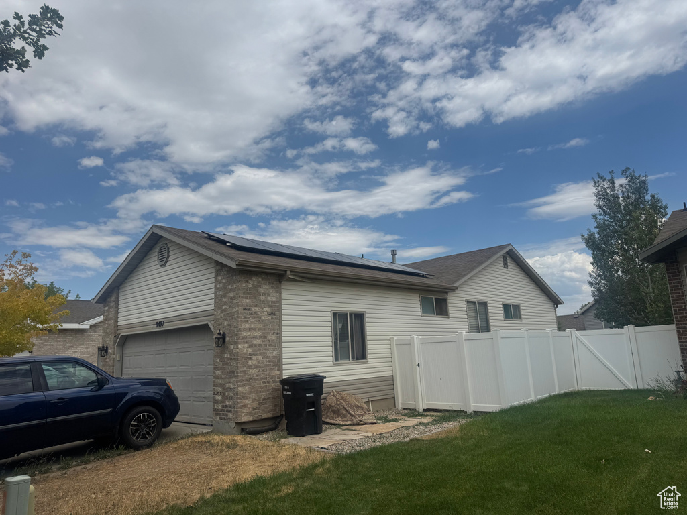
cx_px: 344
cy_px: 258
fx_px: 476
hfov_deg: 71.6
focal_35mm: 24
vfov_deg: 56.8
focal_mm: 6.76
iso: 80
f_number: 1.78
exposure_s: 1/9009
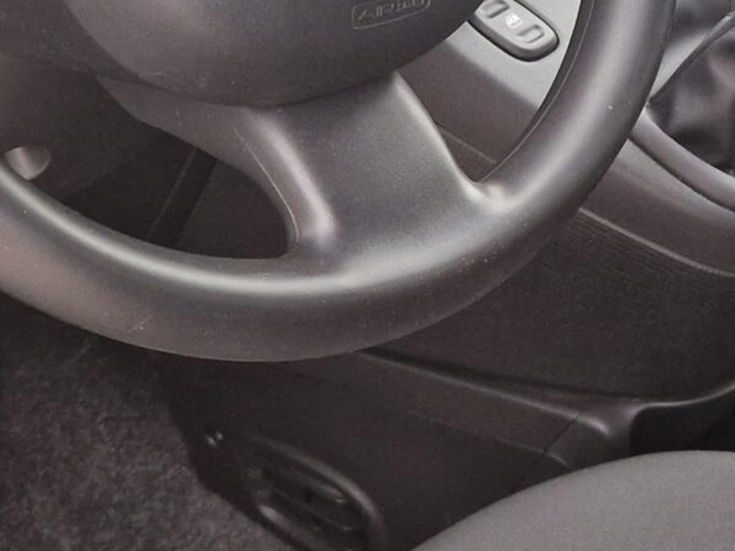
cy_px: 140
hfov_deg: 19.4
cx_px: 681
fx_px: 2102
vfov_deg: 14.9
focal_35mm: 99
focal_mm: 5.4
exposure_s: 1/180
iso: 200
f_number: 1.8
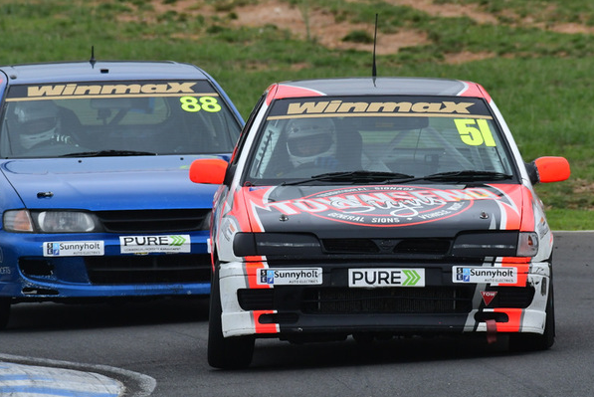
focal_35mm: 1005
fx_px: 16594
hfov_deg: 2.1
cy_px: 208
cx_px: 335
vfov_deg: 1.4
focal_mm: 500
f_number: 11
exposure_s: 1/640
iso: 800
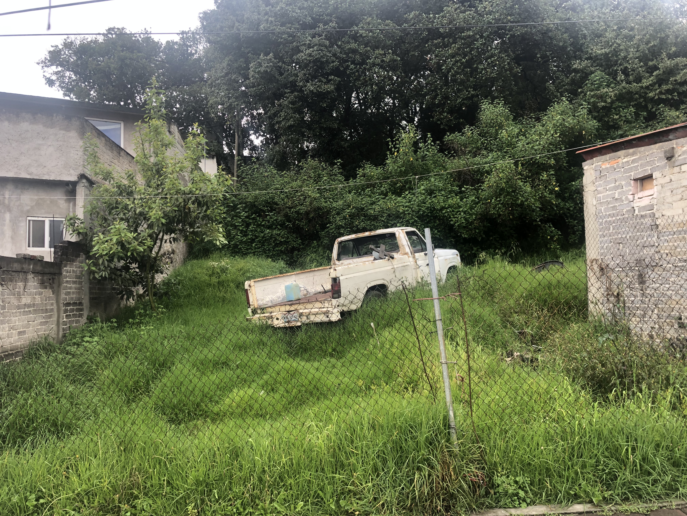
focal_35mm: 28
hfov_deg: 63.4
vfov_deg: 49.7
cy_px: 258
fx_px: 556
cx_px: 344
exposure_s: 1/120
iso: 20
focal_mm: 4
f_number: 1.8
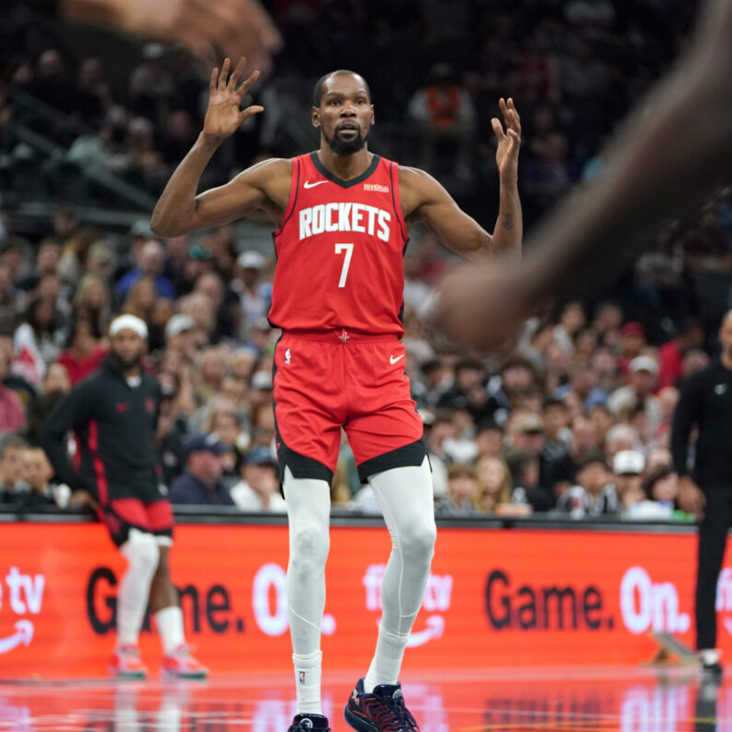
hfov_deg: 8.5
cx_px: 368
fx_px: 4928
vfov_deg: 8.5
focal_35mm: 206
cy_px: 366
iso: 2500
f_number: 2.8
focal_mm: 161
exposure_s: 1/1600
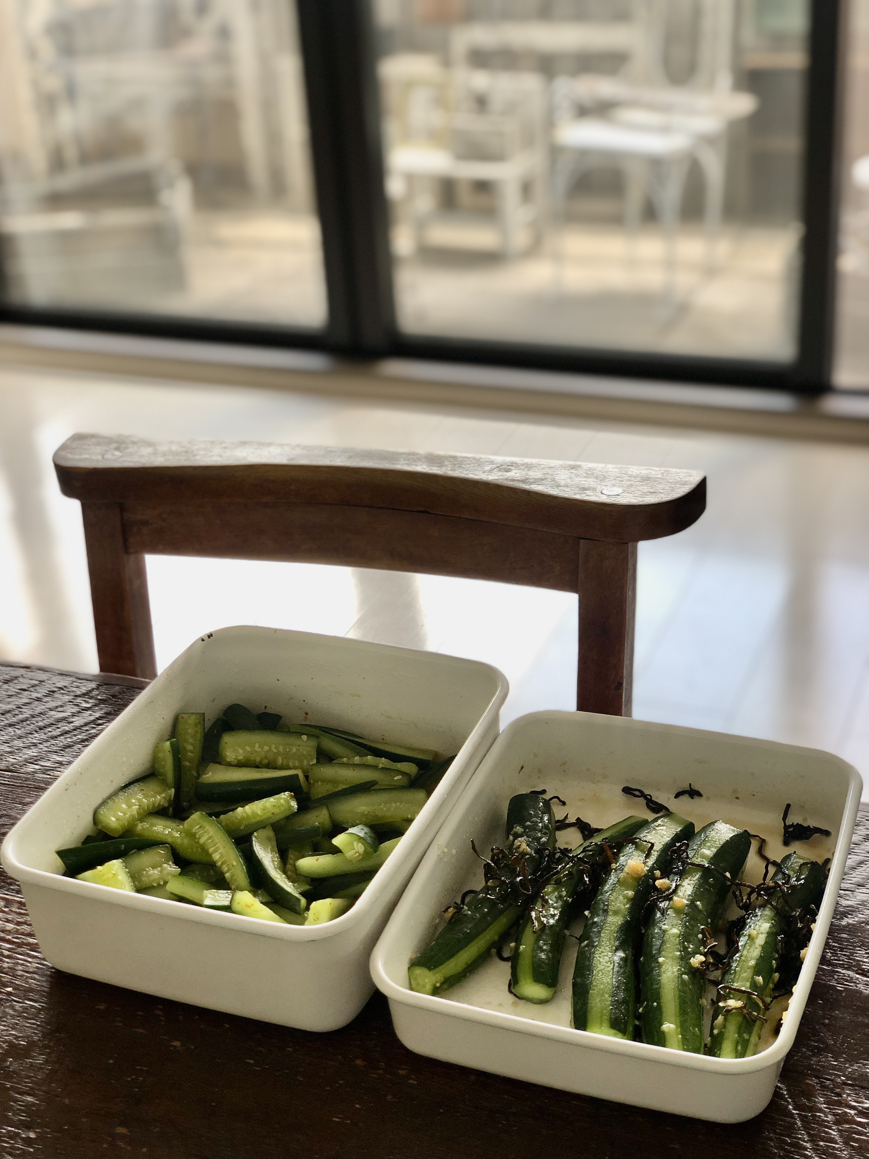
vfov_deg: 36.8
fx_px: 1741
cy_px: 580
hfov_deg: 28.0
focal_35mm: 52
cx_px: 434
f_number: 2.4
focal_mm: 6
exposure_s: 1/60
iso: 20
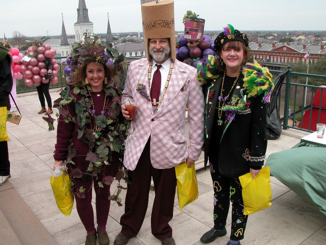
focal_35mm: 34
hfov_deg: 54.0
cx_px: 163
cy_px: 122
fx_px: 320
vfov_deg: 41.8
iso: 100
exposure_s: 1/201
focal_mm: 8.9
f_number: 5.6
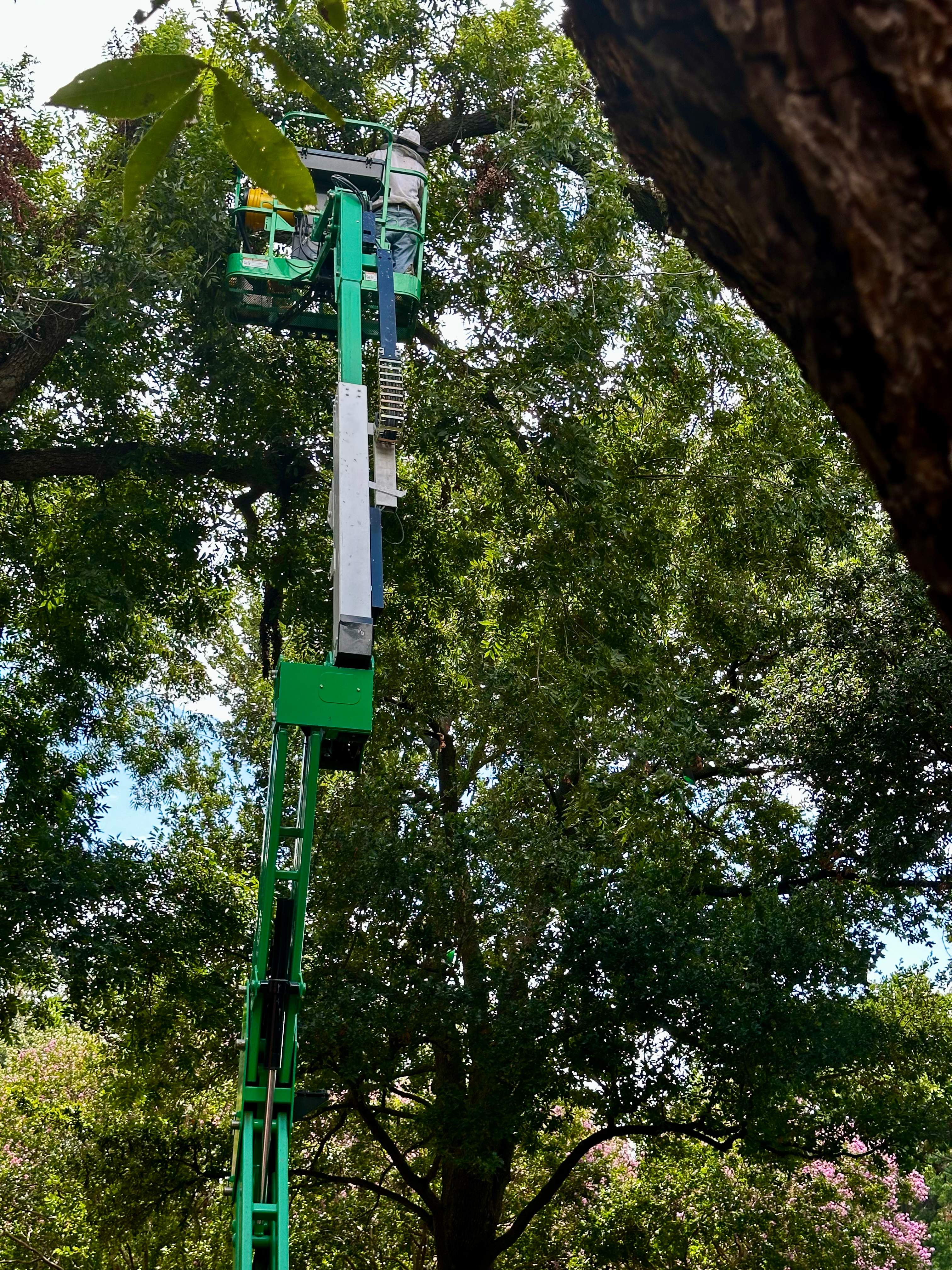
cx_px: 476
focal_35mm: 48
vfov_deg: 39.7
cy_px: 635
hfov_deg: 30.3
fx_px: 1760
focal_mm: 6.86
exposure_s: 1/491
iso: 64
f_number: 1.78
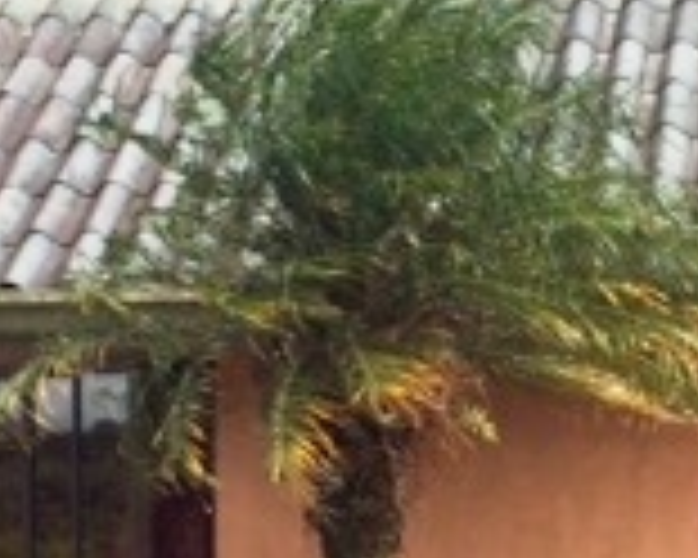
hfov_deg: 16.3
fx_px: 2417
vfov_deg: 13.0
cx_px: 549
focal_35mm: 117
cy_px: 522
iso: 32
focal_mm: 4.15
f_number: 2.2
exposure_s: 1/2564
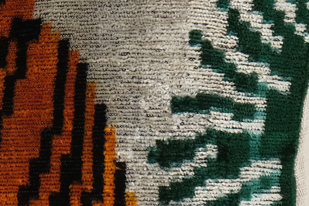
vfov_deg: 4.0
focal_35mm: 341
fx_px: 2926
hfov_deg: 6.0
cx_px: 37
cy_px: 156
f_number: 13
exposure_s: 1/160
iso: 80
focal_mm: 44.4
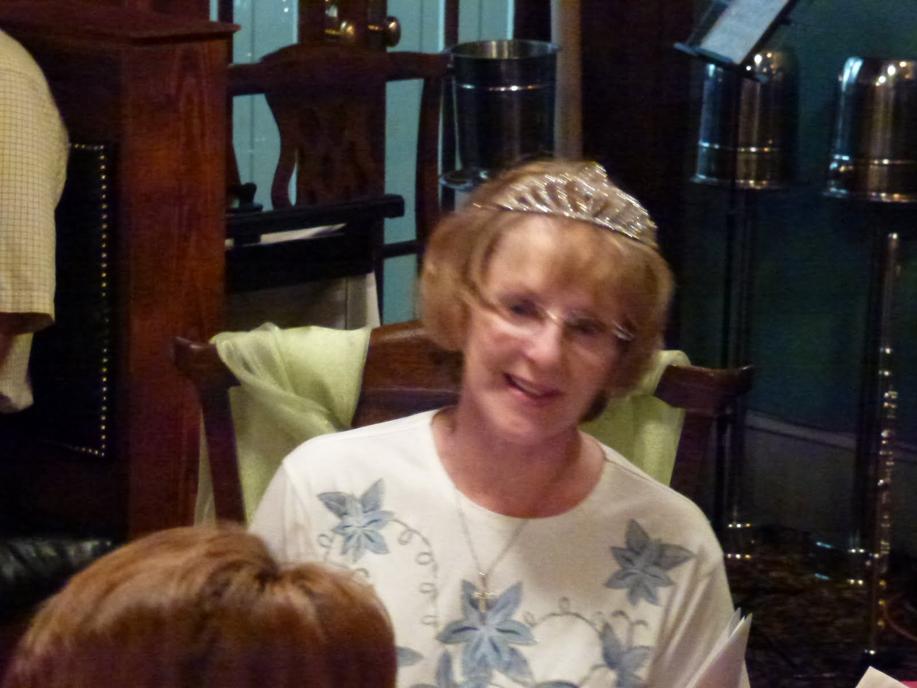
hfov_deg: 14.8
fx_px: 3523
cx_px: 458
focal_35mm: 133
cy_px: 344
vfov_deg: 11.1
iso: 1600
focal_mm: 21.7
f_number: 5.1
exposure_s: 1/13
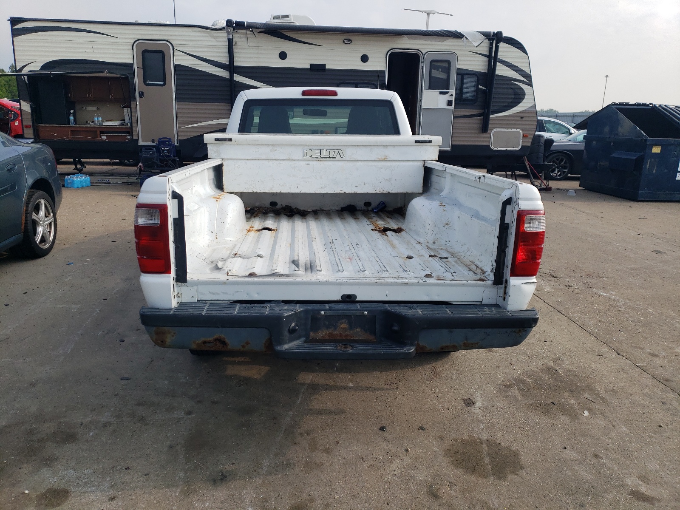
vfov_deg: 53.1
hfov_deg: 67.3
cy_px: 255
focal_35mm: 26
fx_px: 511
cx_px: 340
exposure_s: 1/2500
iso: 50
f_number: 1.5
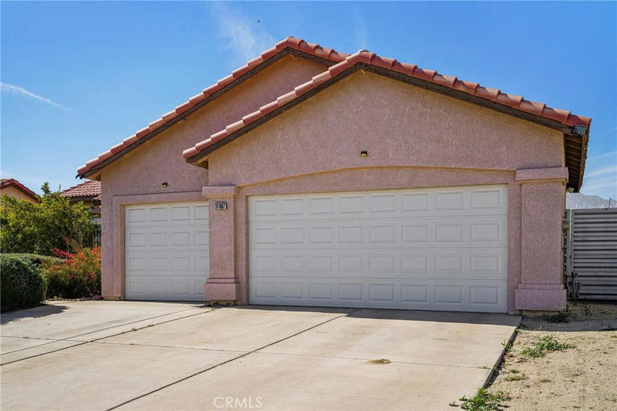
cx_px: 308
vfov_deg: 37.8
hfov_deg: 54.4
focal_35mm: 35
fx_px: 600
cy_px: 206
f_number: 8
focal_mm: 35
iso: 100
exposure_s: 1/320
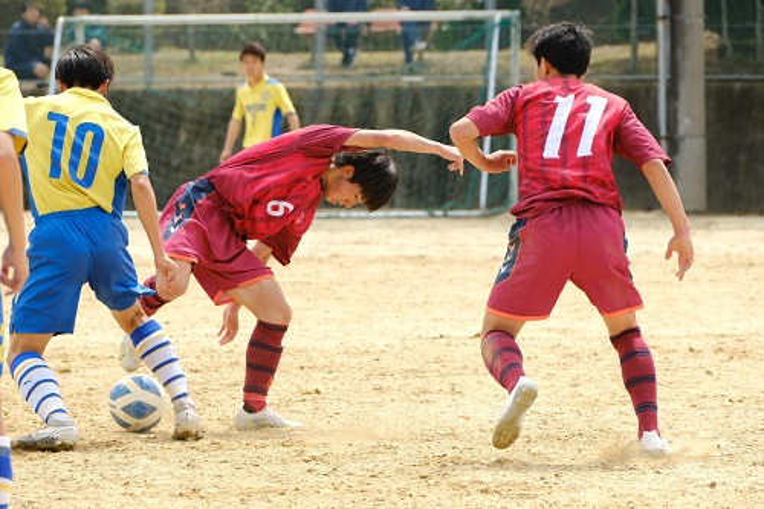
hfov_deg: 6.9
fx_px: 6322
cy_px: 254
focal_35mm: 298
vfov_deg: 4.6
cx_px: 382
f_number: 6.4
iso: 800
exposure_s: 1/1000
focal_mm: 198.9
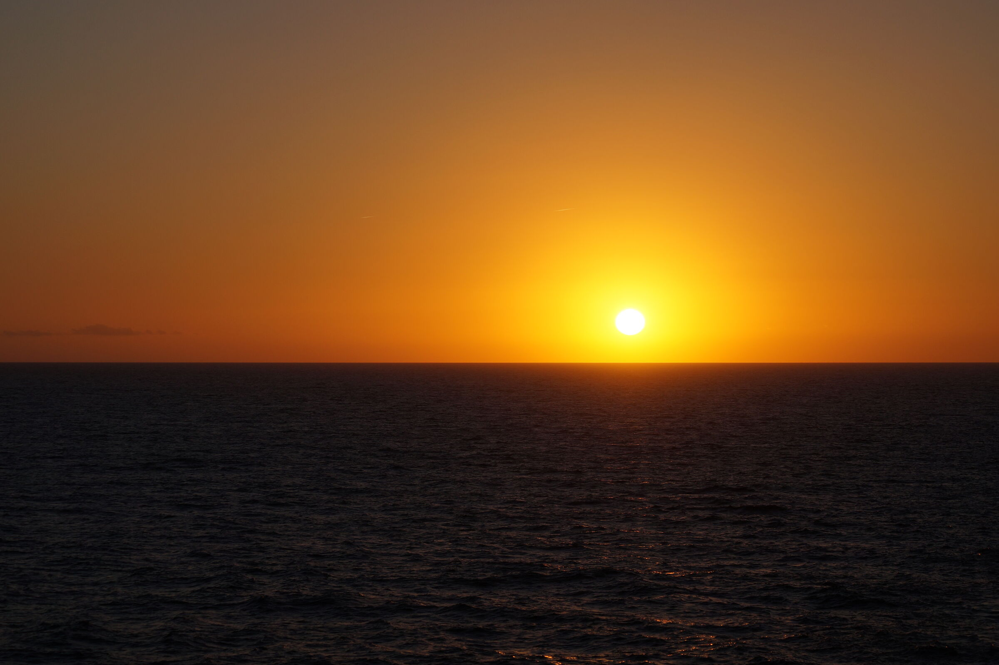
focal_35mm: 105
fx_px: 2912
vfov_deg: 13.0
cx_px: 500
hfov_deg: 19.5
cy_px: 332
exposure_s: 1/640
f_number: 8
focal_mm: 70
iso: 100
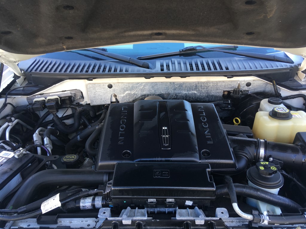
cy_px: 114
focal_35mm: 29
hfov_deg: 61.7
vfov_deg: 48.2
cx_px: 153
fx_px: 256
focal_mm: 4.15
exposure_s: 1/60
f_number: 2.2
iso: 32
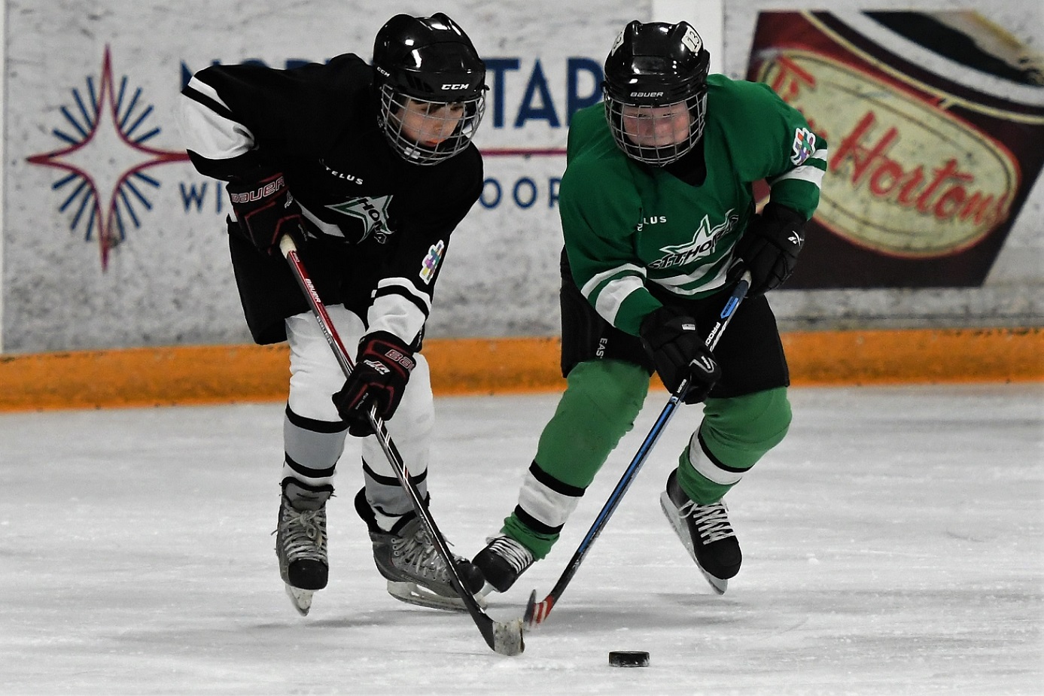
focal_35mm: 232
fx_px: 6743
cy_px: 348
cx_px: 522
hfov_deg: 8.9
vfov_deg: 5.9
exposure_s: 1/1000
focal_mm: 155
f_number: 2.8
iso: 2000
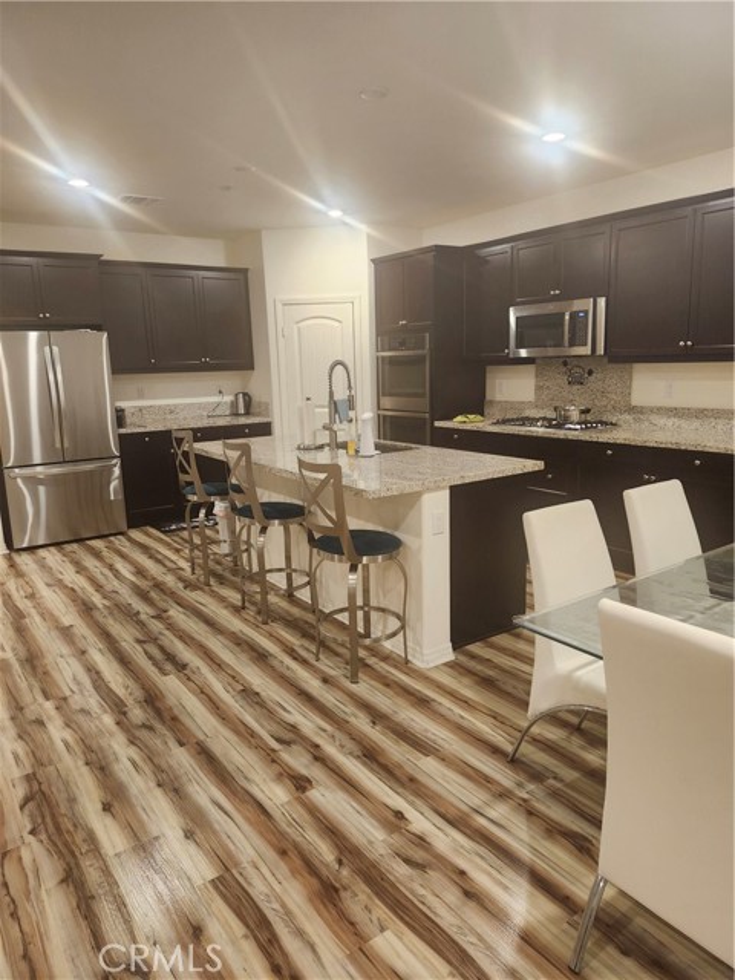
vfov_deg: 73.9
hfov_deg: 58.9
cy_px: 490
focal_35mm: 23
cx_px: 368
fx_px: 651
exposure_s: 1/120
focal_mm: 5.54
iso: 640
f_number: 1.8
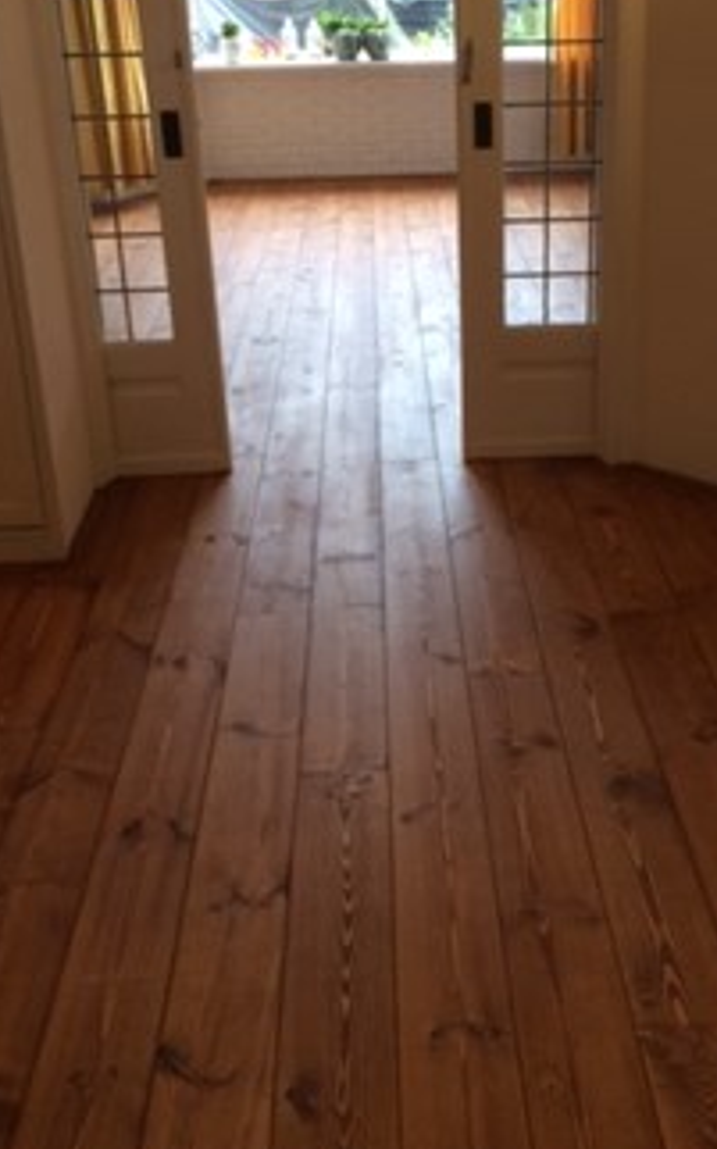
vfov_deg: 46.0
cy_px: 464
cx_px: 464
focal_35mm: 43
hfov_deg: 29.7
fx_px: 1346
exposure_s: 1/30
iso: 100
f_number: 2.2
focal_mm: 4.15
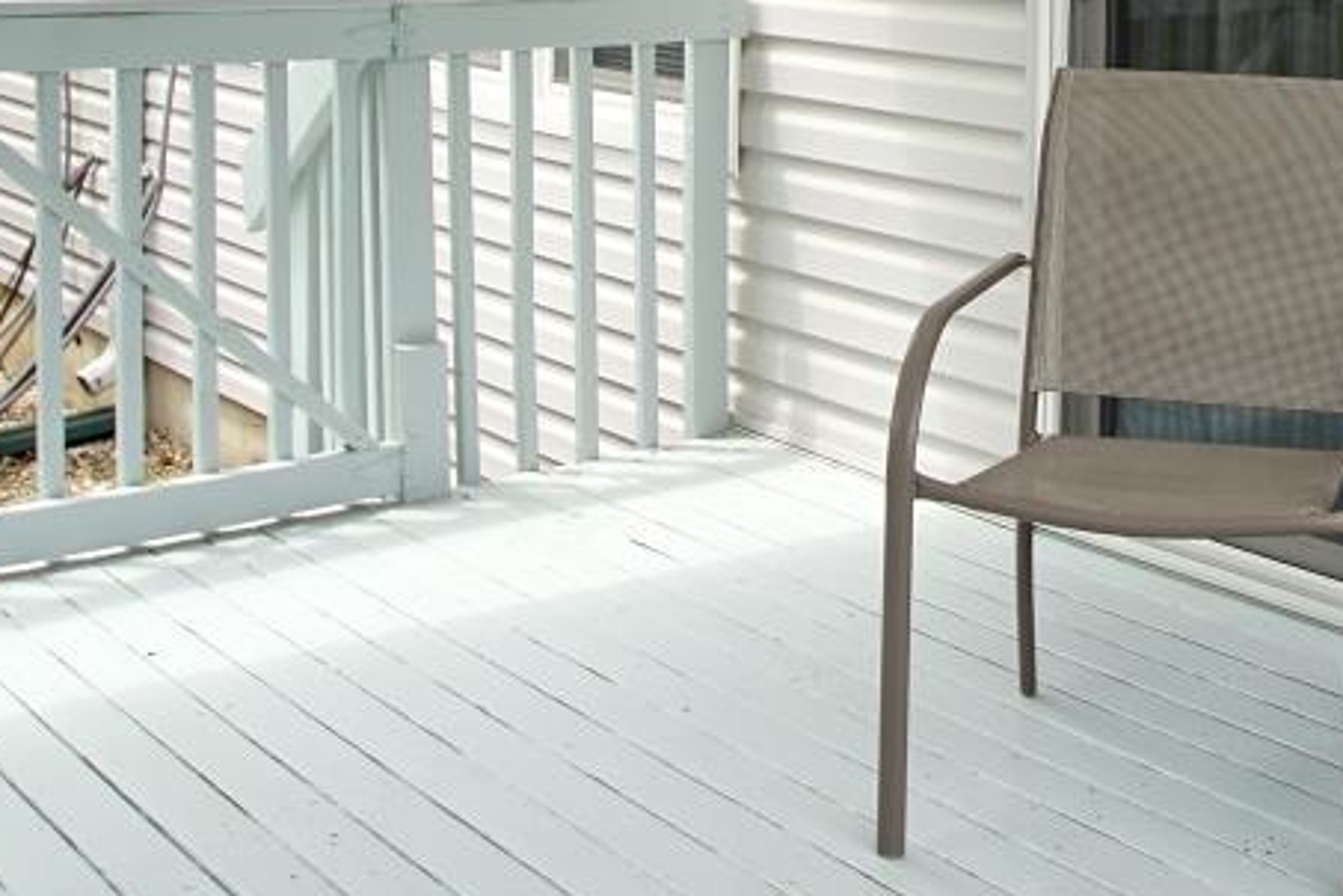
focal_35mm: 55
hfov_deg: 34.6
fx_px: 2039
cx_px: 1186
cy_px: -202
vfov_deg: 22.6
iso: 100
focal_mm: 11
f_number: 4.5
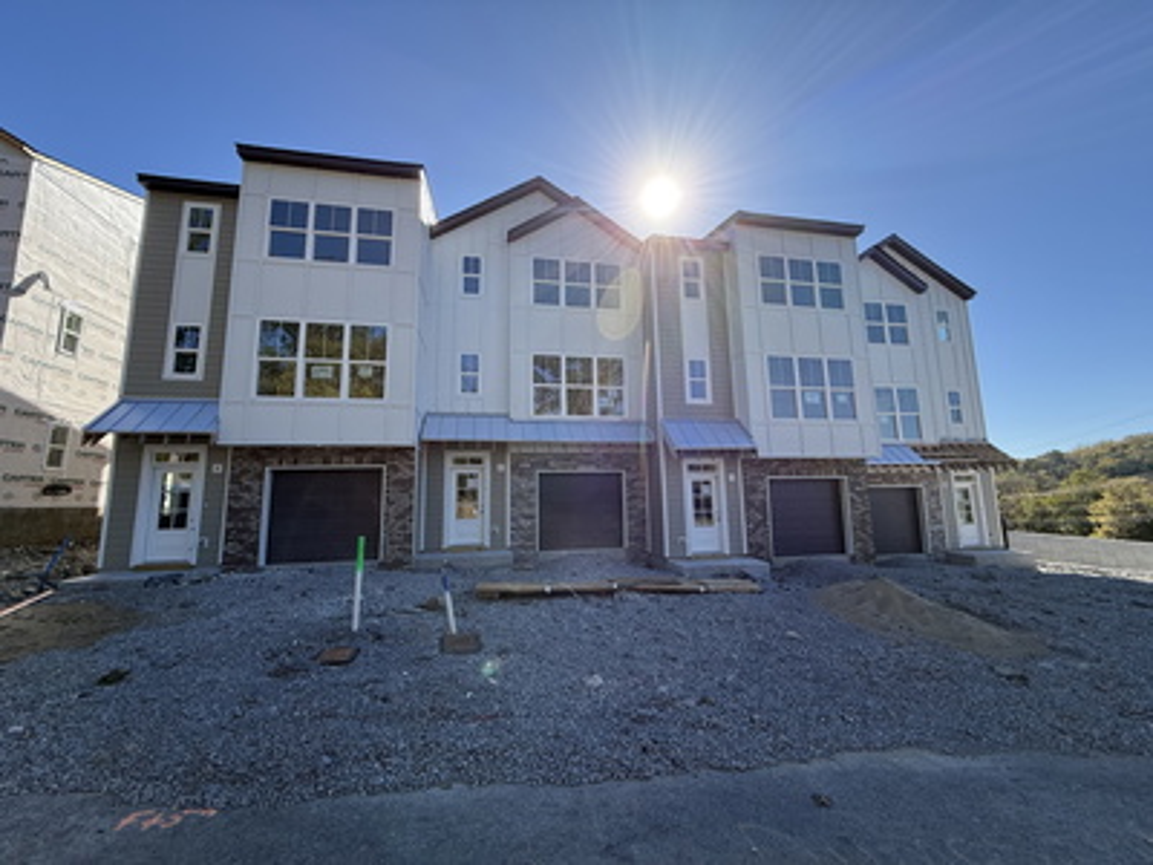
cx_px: 576
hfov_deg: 102.1
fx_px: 466
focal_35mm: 14
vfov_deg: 85.7
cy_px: 432
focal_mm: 2.22
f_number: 2.2
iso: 64
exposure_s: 1/1211
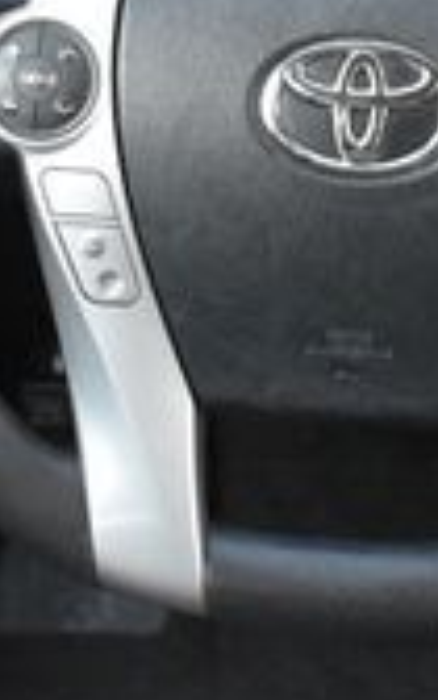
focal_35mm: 105
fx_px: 2005
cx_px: 392
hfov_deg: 12.4
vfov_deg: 19.6
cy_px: 108
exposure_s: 1/15
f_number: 3.5
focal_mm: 18
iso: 3200
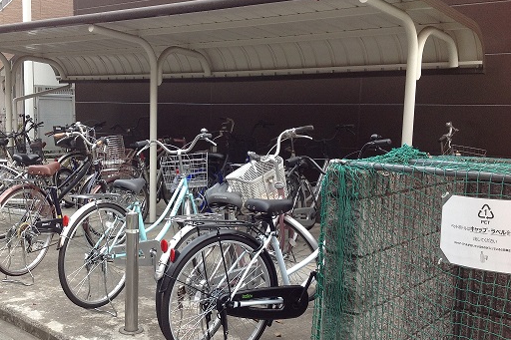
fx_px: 653
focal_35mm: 46
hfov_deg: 42.5
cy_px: 184
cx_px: 195
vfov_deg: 29.2
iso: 64
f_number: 2.4
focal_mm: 4.28
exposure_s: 1/120
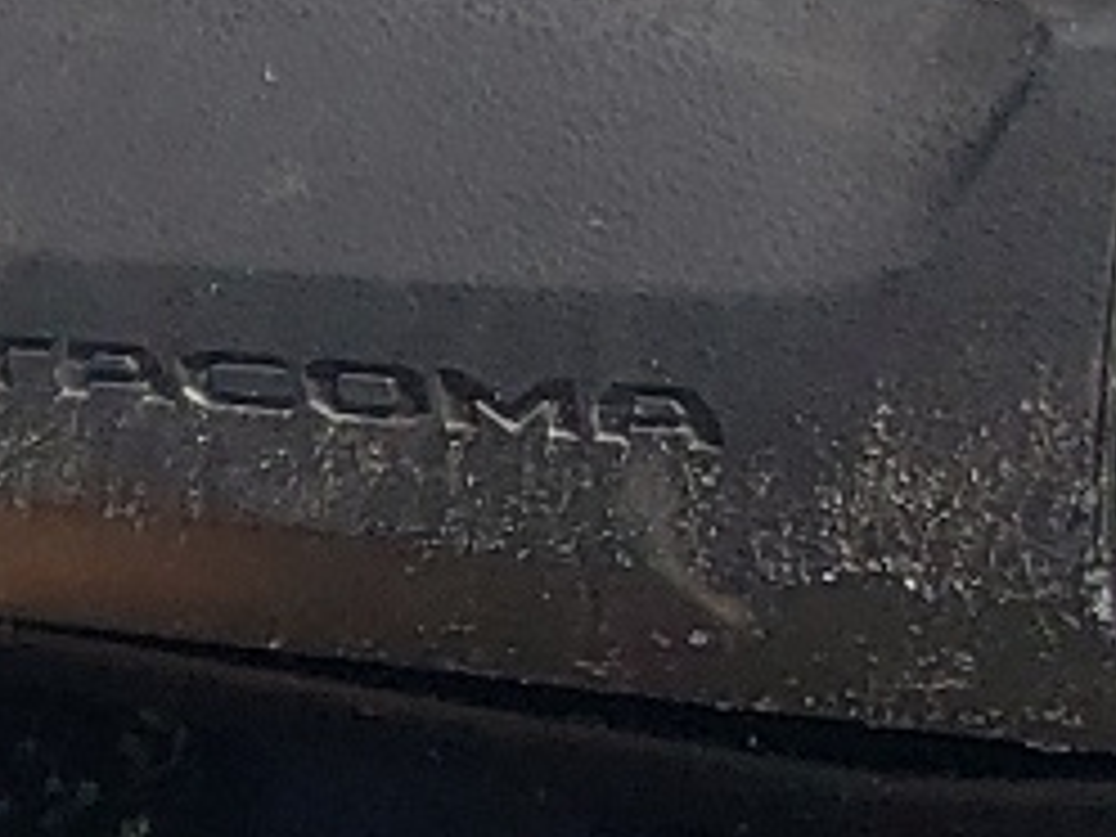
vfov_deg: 8.7
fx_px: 5416
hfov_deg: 10.3
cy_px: 1066
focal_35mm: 168
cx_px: -1498
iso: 50
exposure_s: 1/2500
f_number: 1.5
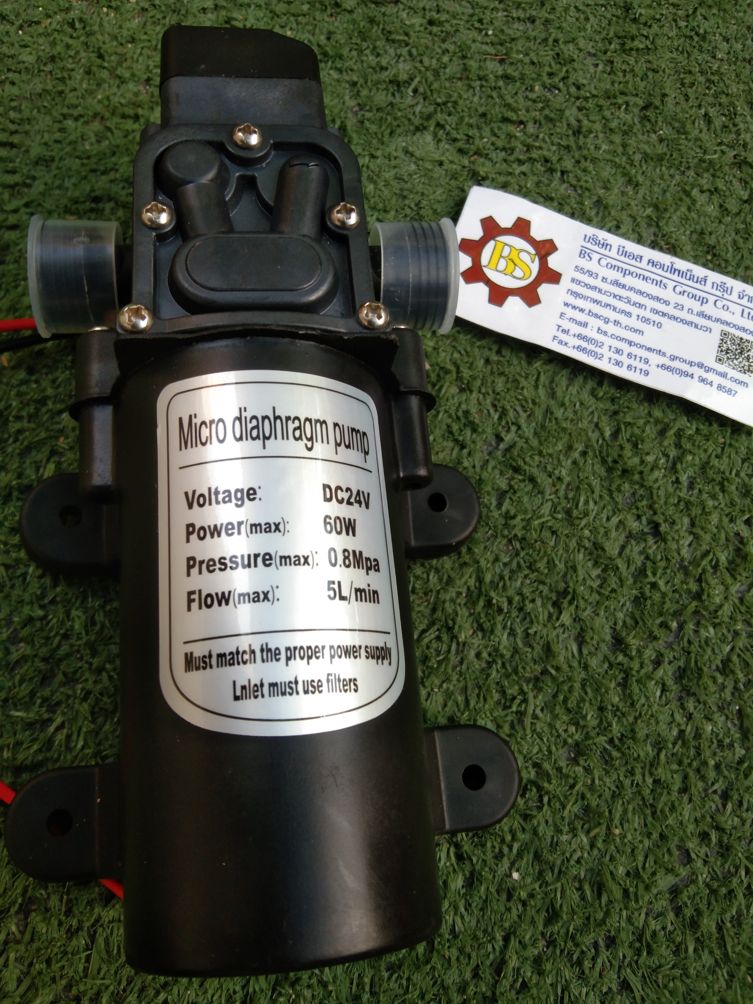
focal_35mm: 30
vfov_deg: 60.0
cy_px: 502
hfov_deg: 46.8
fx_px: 870
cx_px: 376
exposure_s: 1/100
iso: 124
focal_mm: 3.65
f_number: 2.2
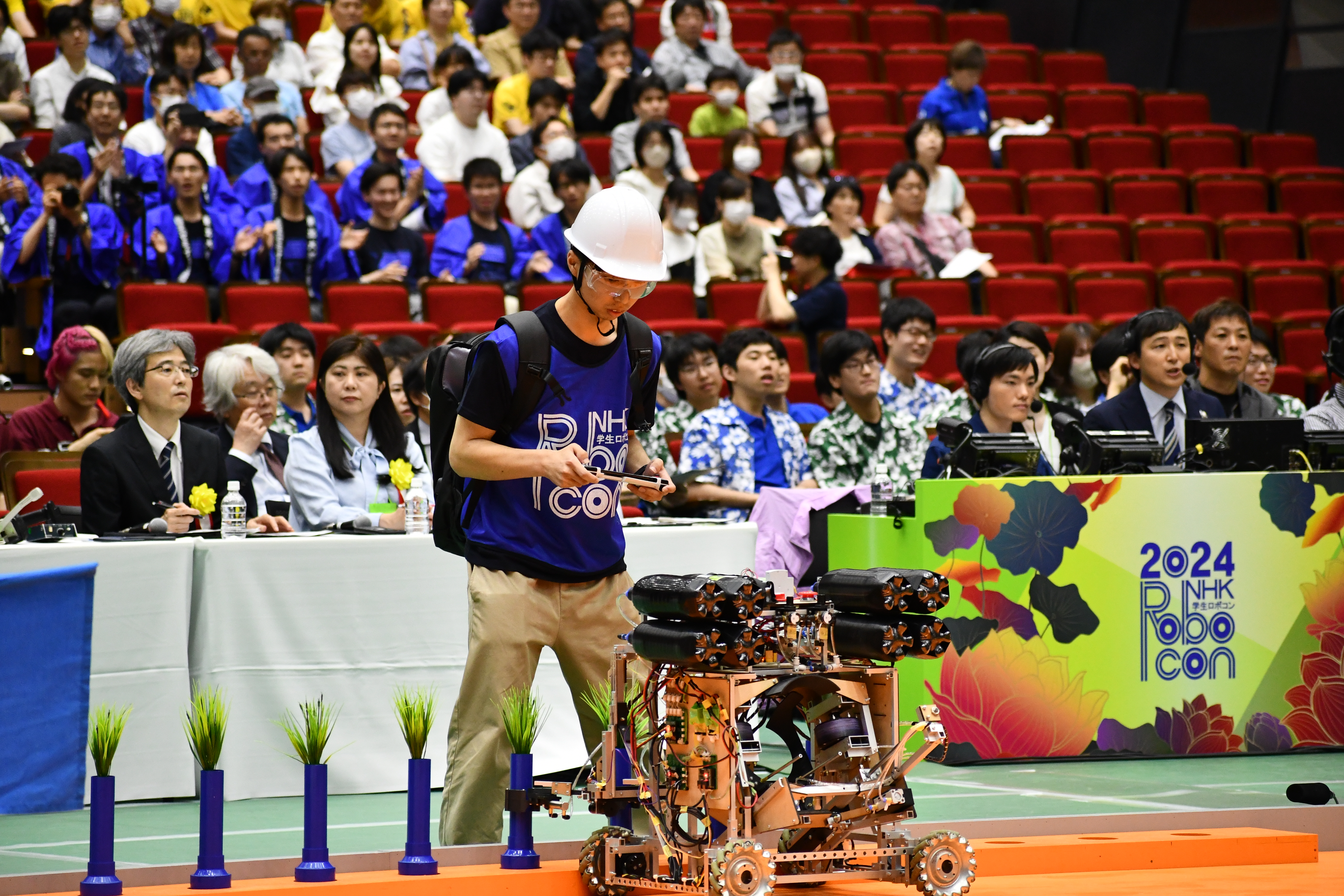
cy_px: 448
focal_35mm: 210
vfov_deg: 6.5
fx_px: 7839
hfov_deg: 9.8
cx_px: 672
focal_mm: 140
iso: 2500
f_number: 4.8
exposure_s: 1/250
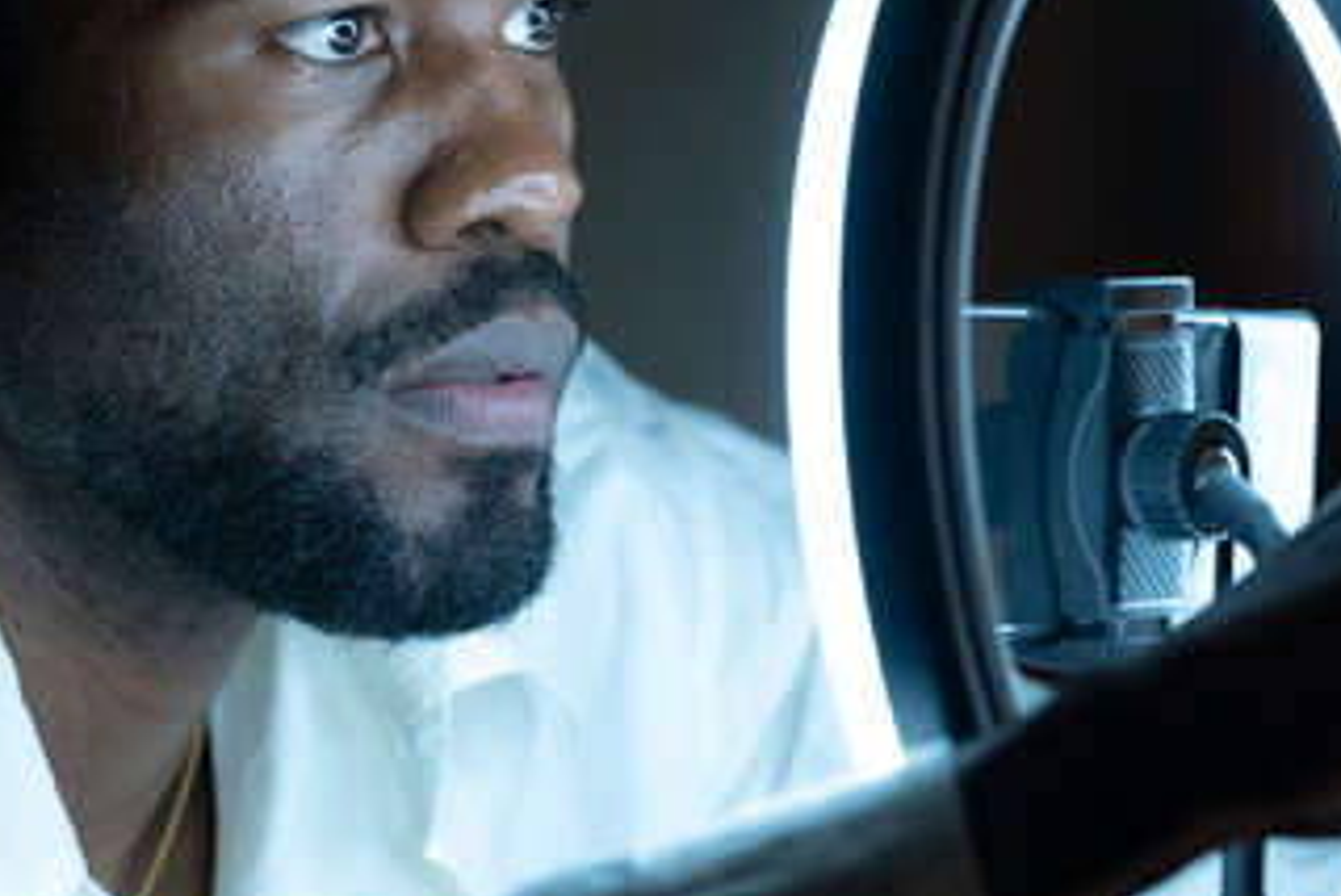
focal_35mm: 350
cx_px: 691
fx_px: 13049
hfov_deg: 5.9
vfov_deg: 3.9
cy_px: 412
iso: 3200
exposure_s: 1/200
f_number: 4.5
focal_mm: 175
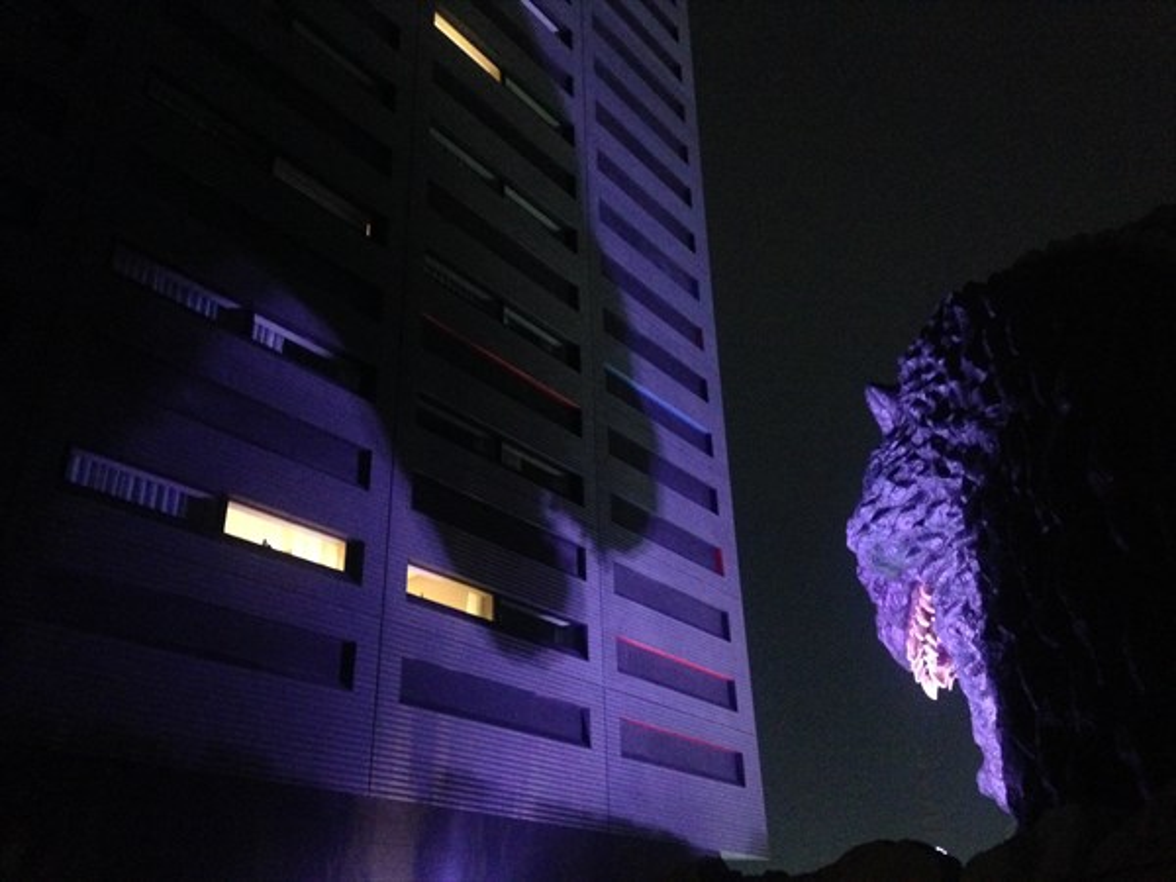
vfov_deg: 42.9
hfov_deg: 55.4
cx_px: 588
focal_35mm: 33
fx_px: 1121
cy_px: 441
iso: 800
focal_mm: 4.12
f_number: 2.4
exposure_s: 1/15
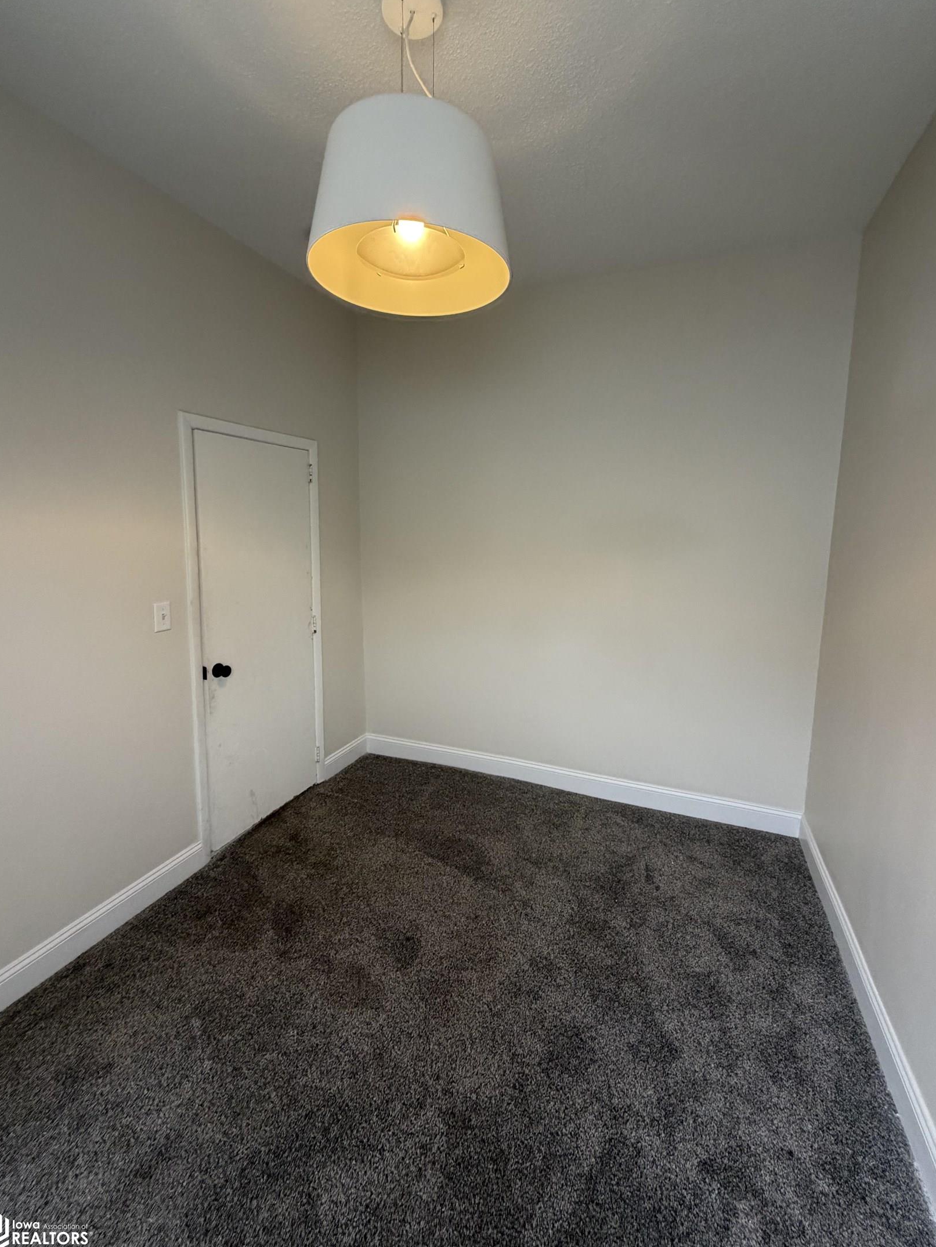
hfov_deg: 81.8
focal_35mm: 15
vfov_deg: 98.1
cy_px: 588
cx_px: 468
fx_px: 541
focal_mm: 2.22
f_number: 2.2
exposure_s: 1/121
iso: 250
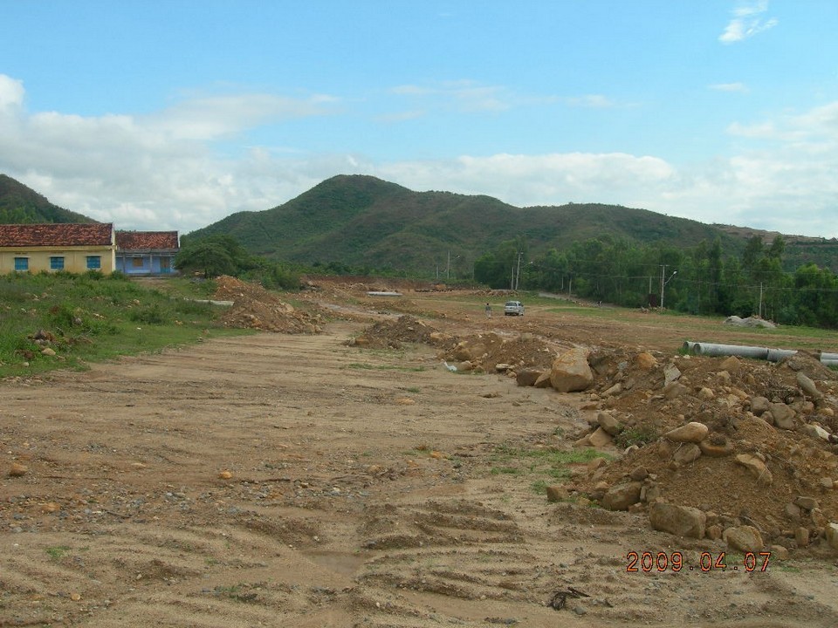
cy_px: 314
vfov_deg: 37.7
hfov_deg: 49.0
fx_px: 920
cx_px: 419
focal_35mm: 38
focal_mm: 7.8
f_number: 4.8
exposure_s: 1/532
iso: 50
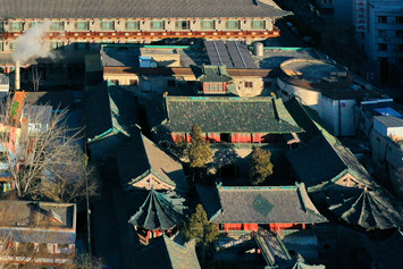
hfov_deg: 30.4
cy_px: 4
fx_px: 706
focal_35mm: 63
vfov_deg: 20.9
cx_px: 35
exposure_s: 1/800
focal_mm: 10.26
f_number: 6.3
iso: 100
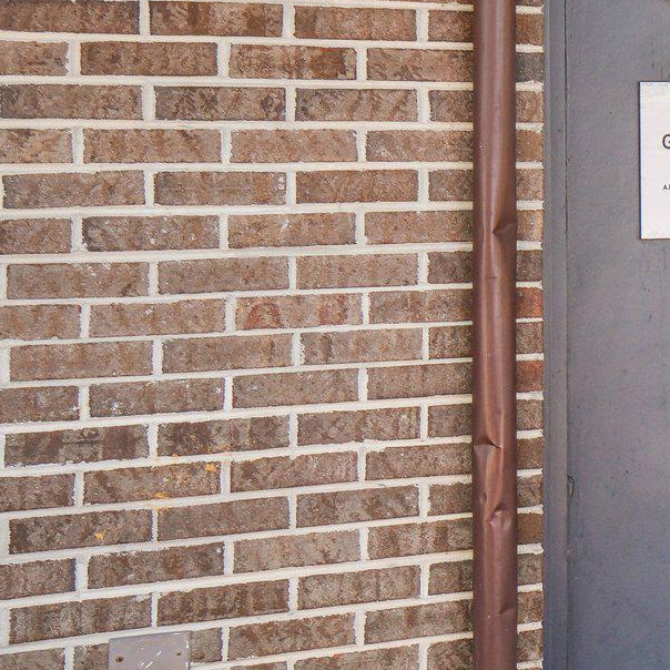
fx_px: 1608
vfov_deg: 23.3
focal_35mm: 73
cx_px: 1119
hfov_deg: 19.2
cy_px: 164
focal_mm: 17
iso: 100
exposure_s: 1/25
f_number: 8
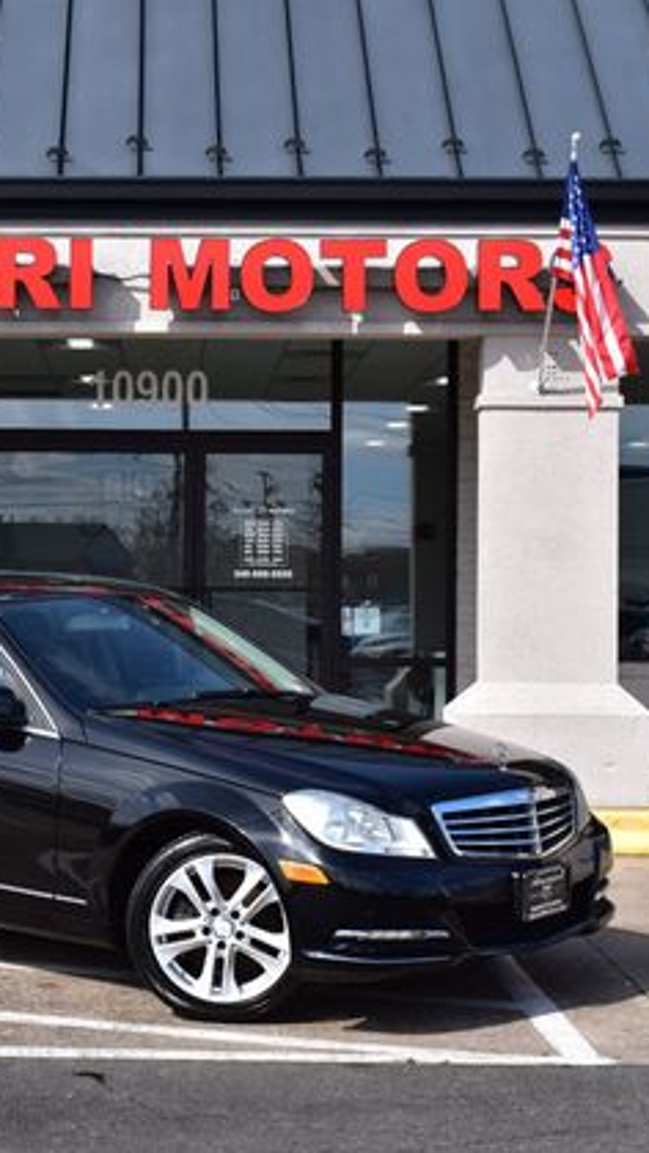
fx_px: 2201
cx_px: 116
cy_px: 583
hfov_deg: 16.6
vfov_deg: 29.3
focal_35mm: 72
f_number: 11
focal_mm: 30
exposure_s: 1/500
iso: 320
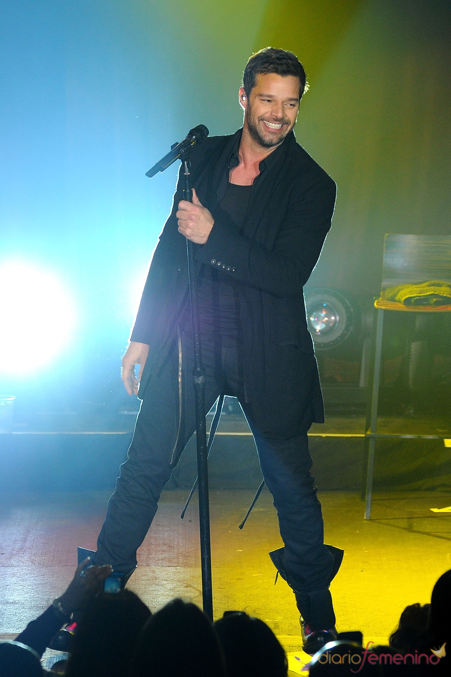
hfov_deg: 9.1
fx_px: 2821
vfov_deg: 13.7
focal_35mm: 150
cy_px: 338
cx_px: 226
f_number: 4.5
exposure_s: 1/320
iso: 1600
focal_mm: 150
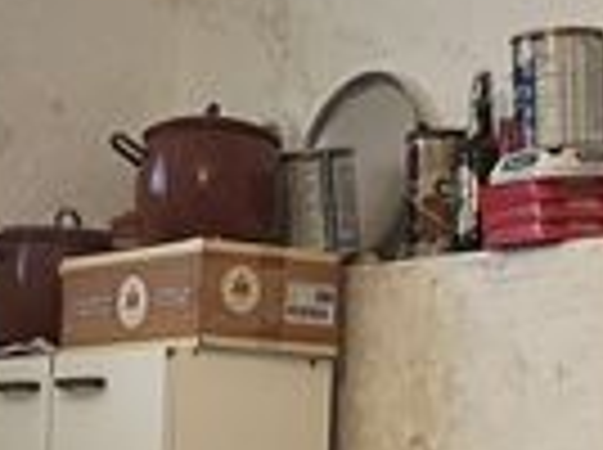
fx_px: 2382
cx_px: 79
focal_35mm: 137
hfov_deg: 14.3
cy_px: 612
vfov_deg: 10.5
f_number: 1.6
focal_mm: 5.1
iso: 250
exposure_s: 1/50
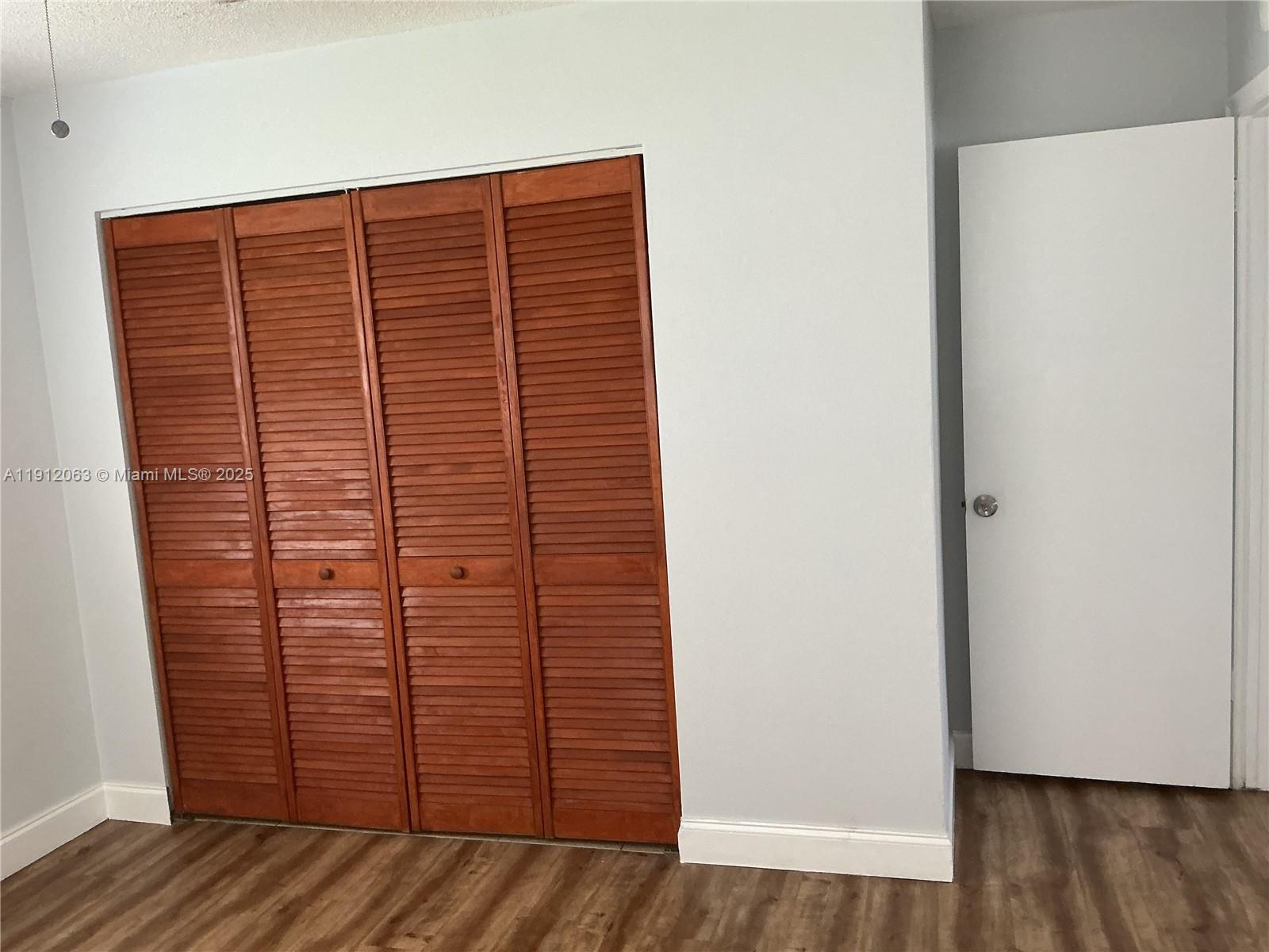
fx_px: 1063
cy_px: 476
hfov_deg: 61.7
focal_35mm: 29
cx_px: 634
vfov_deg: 48.2
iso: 125
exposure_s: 1/60
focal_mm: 3
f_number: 1.8
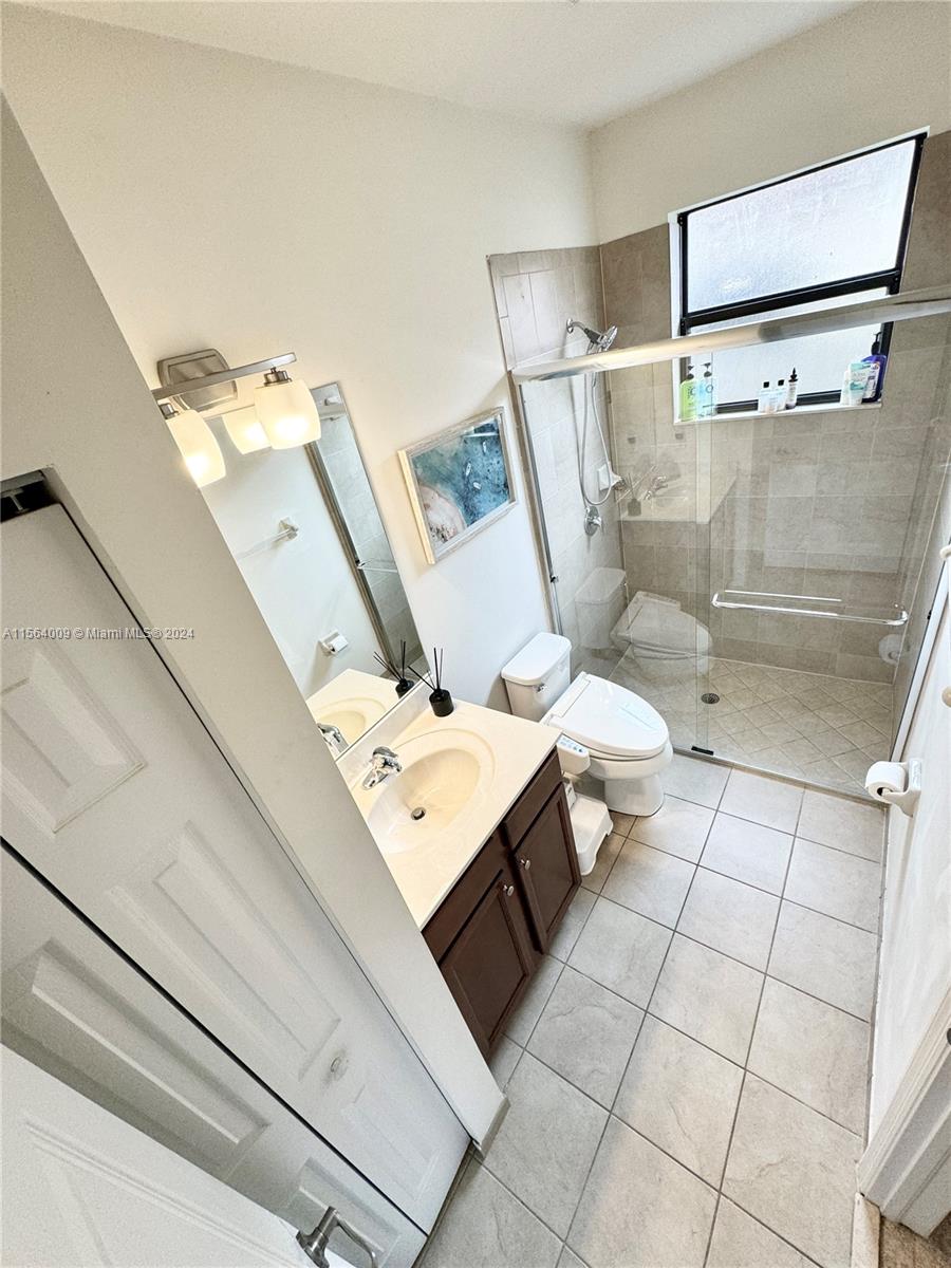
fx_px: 513
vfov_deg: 102.1
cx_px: 476
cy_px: 634
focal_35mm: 14
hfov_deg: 85.7
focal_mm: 2.22
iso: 80
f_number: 2.2
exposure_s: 1/120
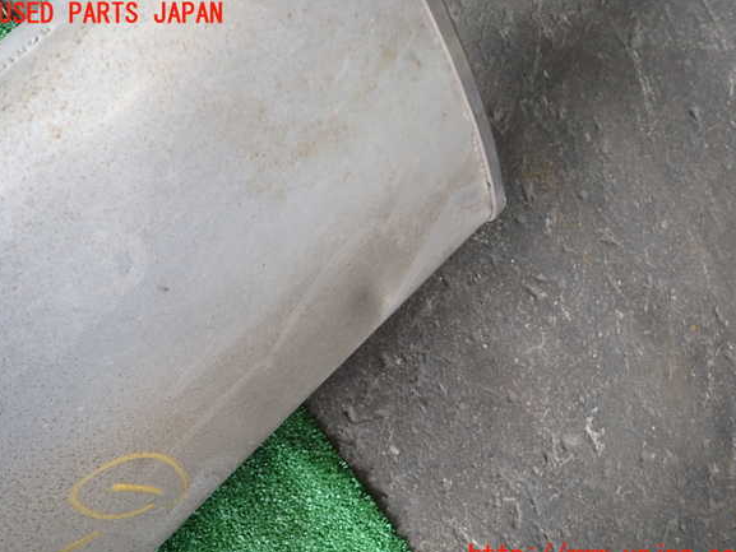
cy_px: 286
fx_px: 553
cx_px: 374
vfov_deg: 53.1
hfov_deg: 67.3
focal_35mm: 26
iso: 100
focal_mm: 4.5
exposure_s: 1/80
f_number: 2
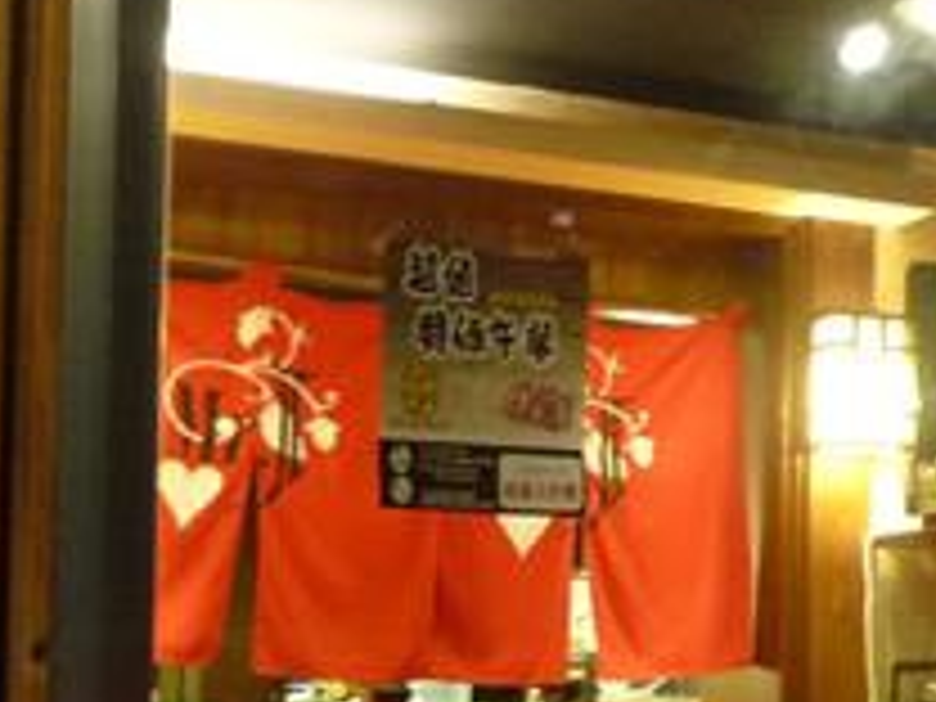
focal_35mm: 77
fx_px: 2082
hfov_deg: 25.2
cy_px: 652
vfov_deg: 18.8
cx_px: 652
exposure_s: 1/10
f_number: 2.8
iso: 400
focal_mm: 4.4
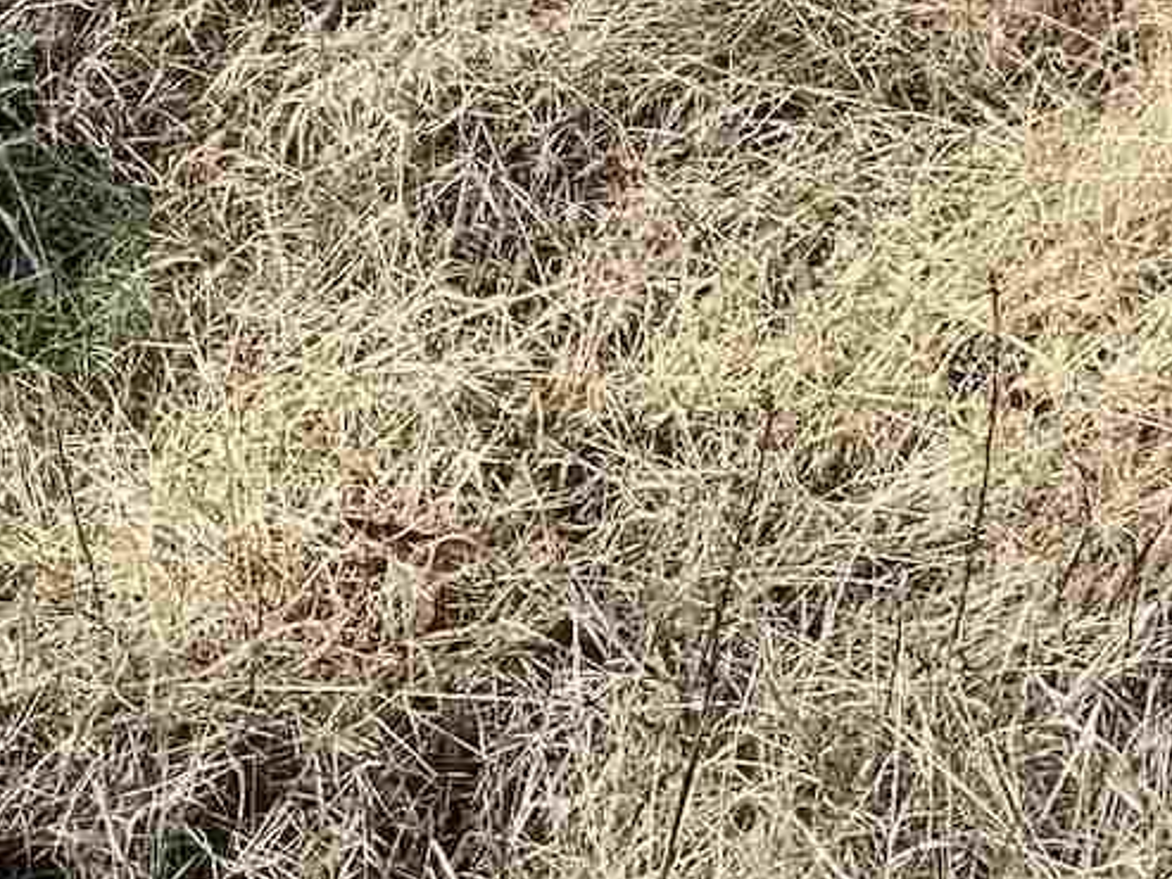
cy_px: 31
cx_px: -307
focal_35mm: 135
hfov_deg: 14.1
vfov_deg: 10.9
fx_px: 4572
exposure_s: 1/1276
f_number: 1.6
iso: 32
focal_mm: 4.2
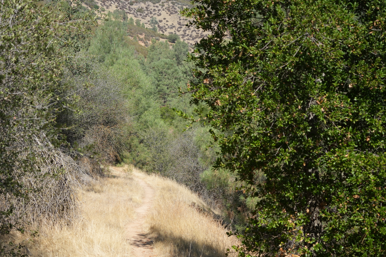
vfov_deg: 18.9
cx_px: 138
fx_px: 772
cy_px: 168
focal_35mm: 72
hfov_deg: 27.9
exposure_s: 1/1000
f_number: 4.5
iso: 200
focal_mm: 50
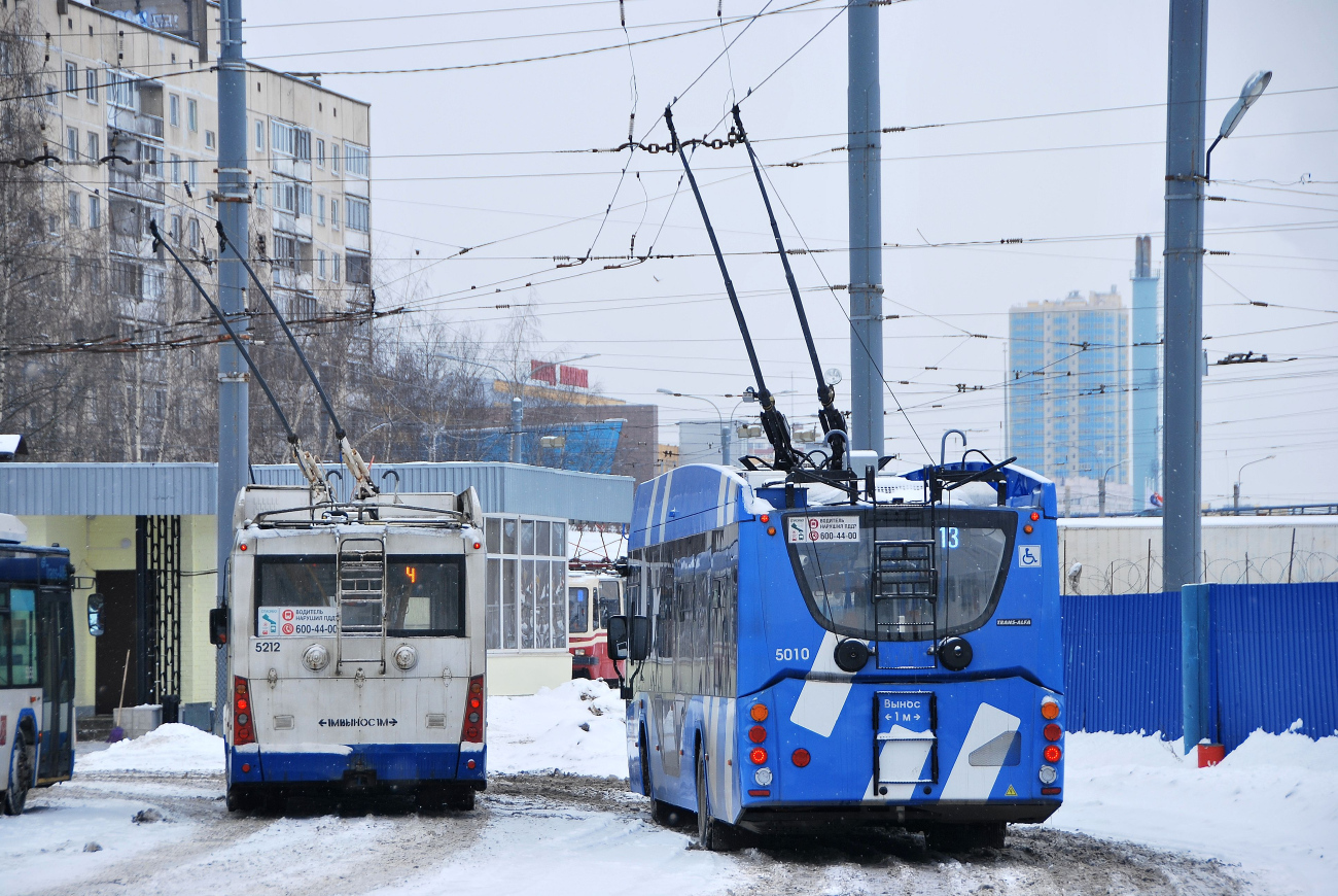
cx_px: 669
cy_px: 448
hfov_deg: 14.4
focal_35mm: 142
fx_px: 5302
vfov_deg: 9.7
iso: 100
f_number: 5.3
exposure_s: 1/200
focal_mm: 95
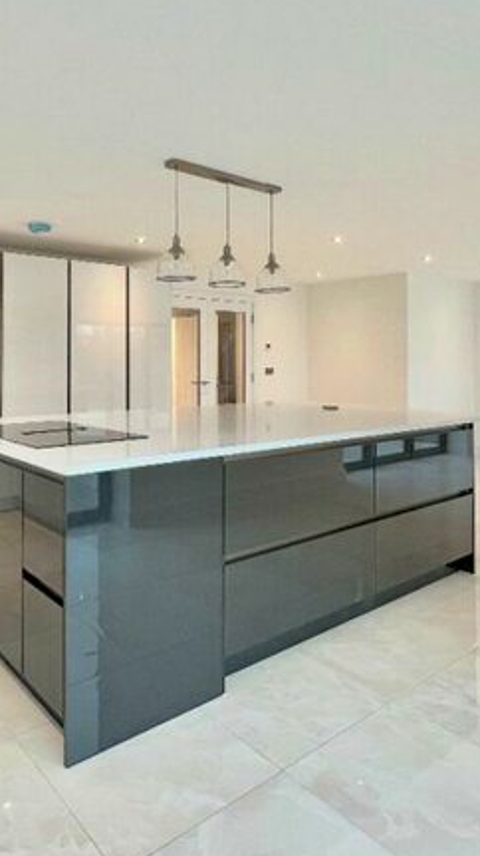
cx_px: 123
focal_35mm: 23
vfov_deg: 78.0
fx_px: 521
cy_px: 353
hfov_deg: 47.7
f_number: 1.8
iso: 125
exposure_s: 1/100
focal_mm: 1.57
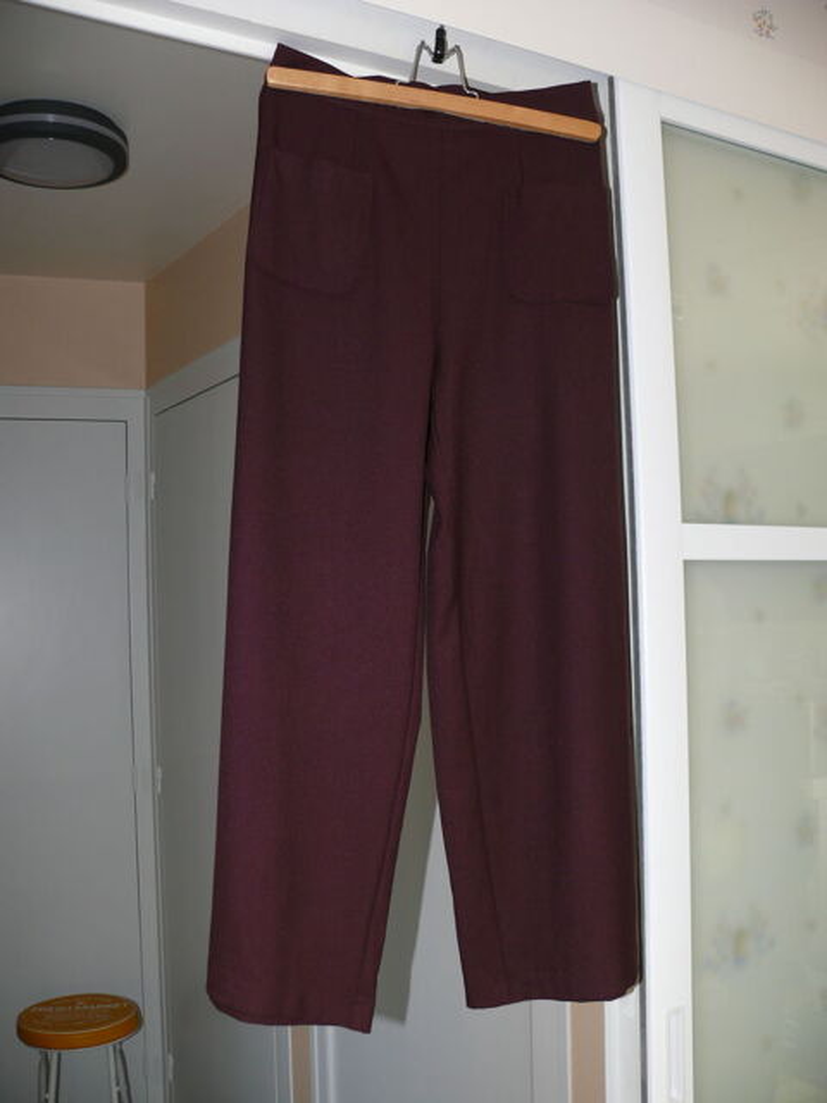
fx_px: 1115
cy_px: 552
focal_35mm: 35
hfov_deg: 40.7
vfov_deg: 52.6
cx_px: 414
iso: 100
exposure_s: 1/30
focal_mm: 7.4
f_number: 2.8
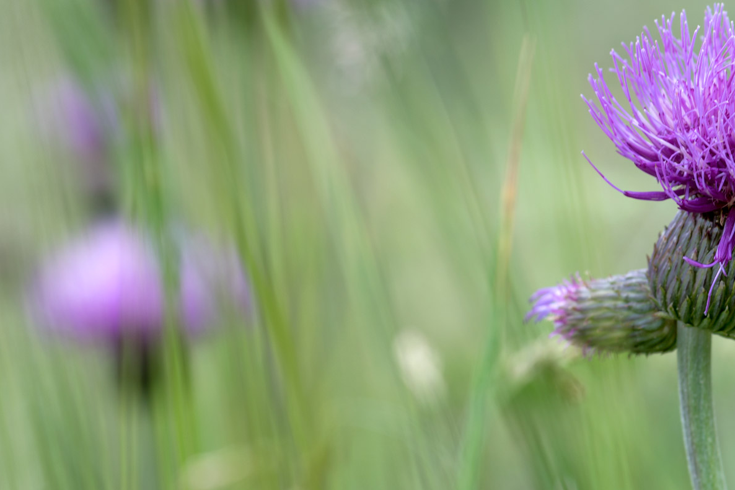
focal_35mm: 177
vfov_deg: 7.8
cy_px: 155
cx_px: 500
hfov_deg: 11.6
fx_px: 3614
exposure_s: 1/40
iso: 100
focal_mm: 105
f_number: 10
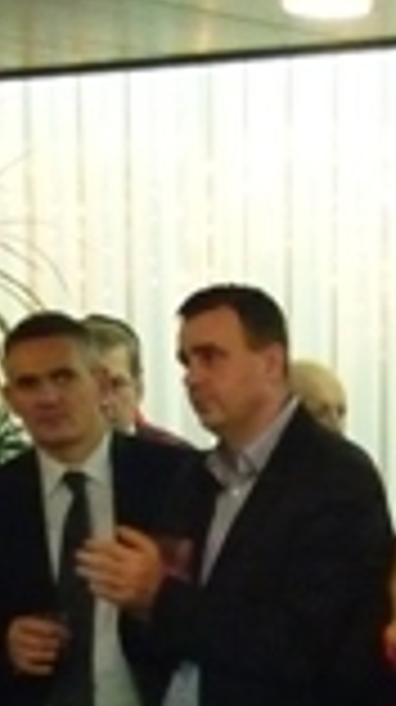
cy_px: 976
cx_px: 652
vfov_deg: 13.9
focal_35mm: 147
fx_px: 2751
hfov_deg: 8.0
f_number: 2.8
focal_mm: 5.5
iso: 800
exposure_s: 1/15
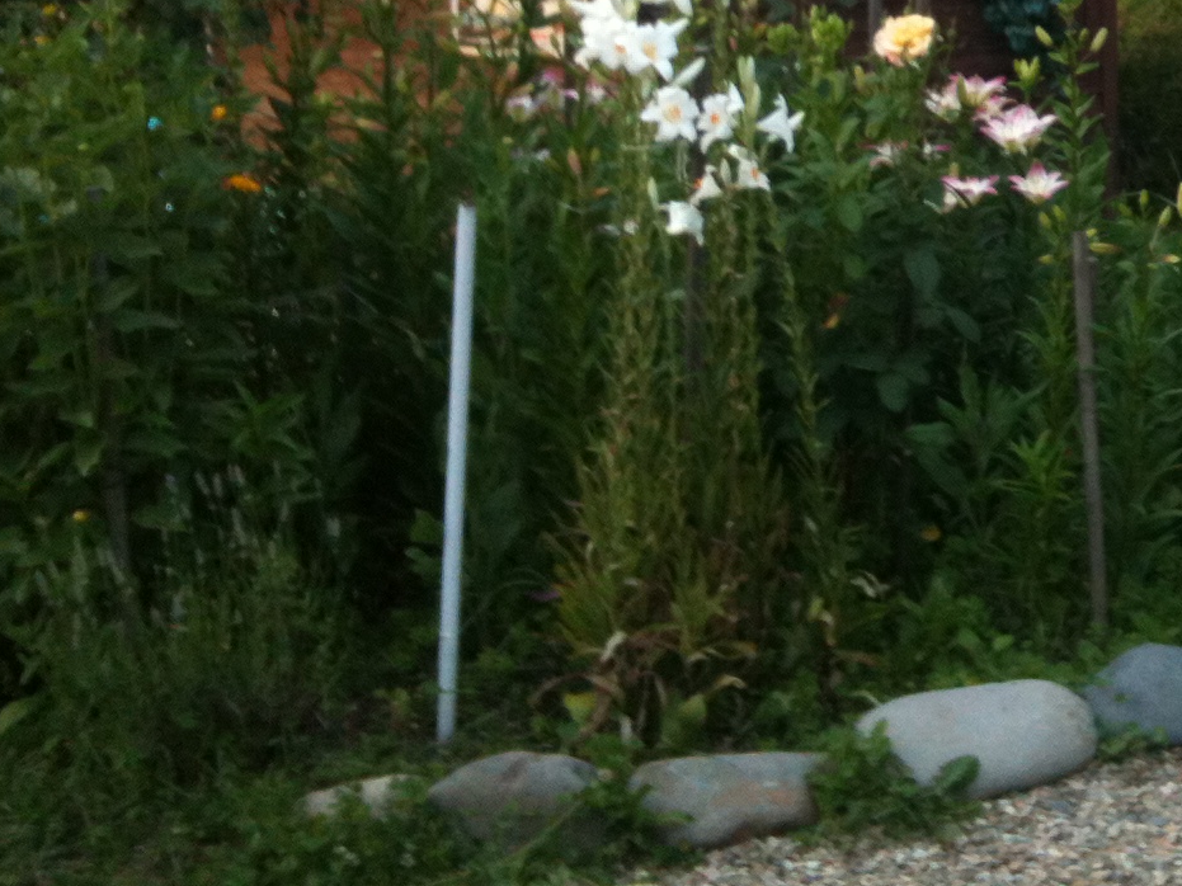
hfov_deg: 23.9
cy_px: -69
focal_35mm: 77
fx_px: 2629
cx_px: 1256
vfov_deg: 18.5
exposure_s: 1/24
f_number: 2.8
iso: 80
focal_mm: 3.85
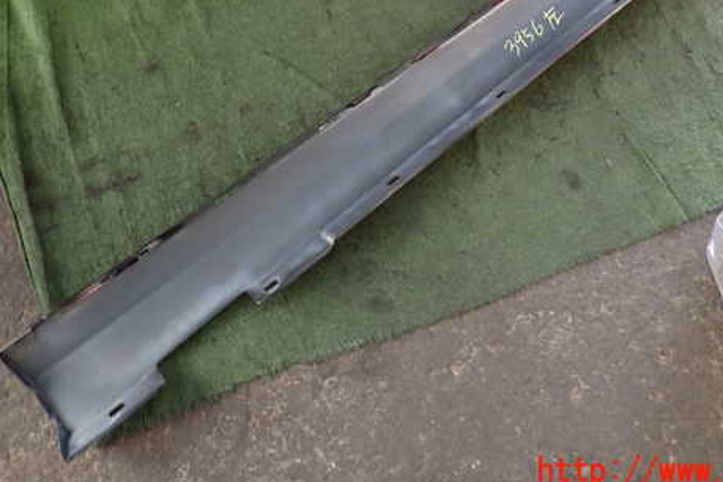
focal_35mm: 34
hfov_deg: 55.5
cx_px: 421
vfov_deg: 38.2
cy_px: 137
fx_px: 683
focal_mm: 4.5
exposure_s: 1/60
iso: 200
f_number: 2
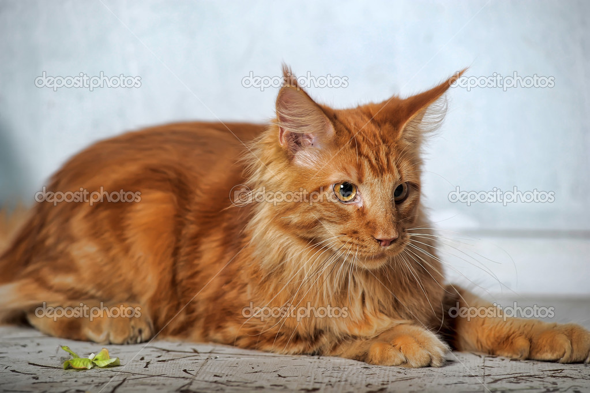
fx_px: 2621
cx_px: 295
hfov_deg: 12.8
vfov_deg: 8.6
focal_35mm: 160
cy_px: 196
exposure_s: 1/160
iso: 200
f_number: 8
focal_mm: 160
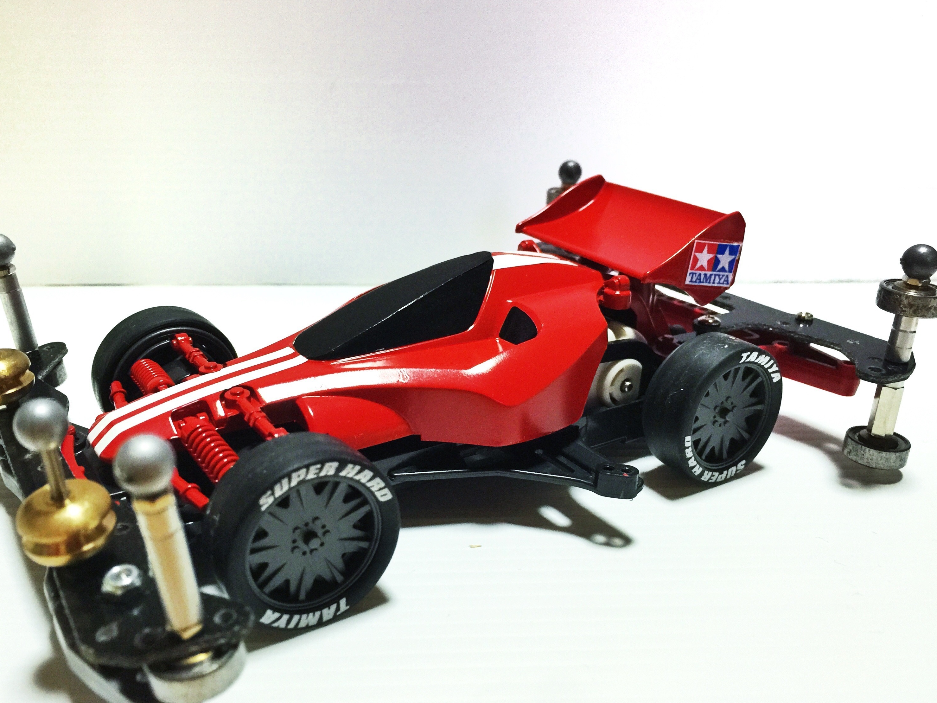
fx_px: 866
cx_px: 434
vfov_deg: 44.2
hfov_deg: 56.8
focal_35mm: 32
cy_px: 369
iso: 125
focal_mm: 4.15
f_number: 2.2
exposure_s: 1/10
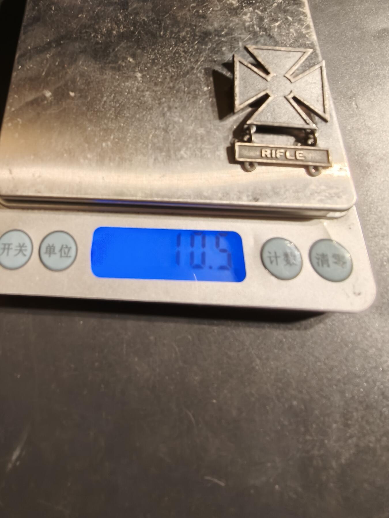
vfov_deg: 73.9
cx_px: 194
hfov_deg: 58.9
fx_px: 345
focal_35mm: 23
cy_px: 259
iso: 160
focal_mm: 2.32
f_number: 2
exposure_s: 1/50
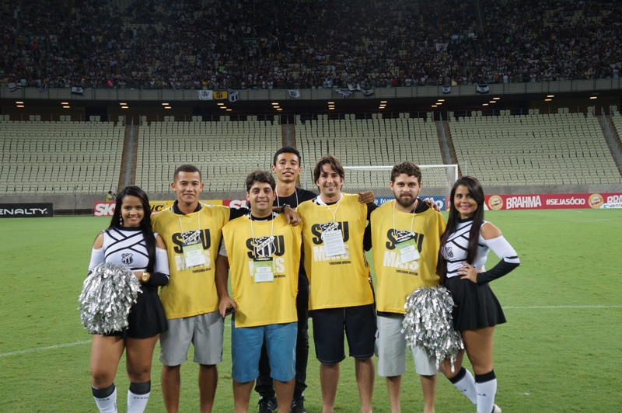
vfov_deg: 23.7
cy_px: 206
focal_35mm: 57
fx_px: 984
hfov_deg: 35.1
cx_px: 311
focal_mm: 38
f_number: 5
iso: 200
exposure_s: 1/80
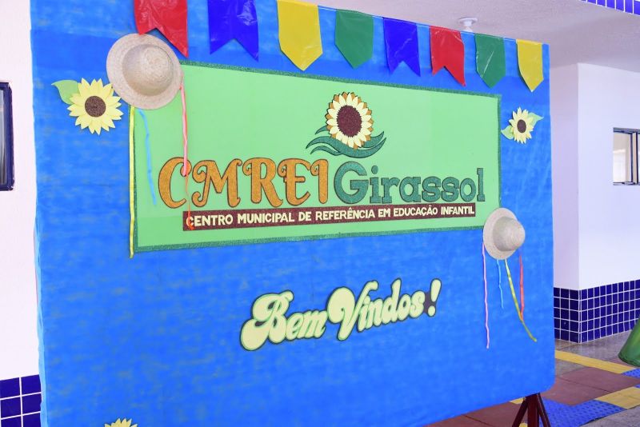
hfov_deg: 57.2
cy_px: 214
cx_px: 320
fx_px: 587
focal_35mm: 33
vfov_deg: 40.0
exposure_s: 1/125
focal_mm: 22
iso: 1000
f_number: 5.6
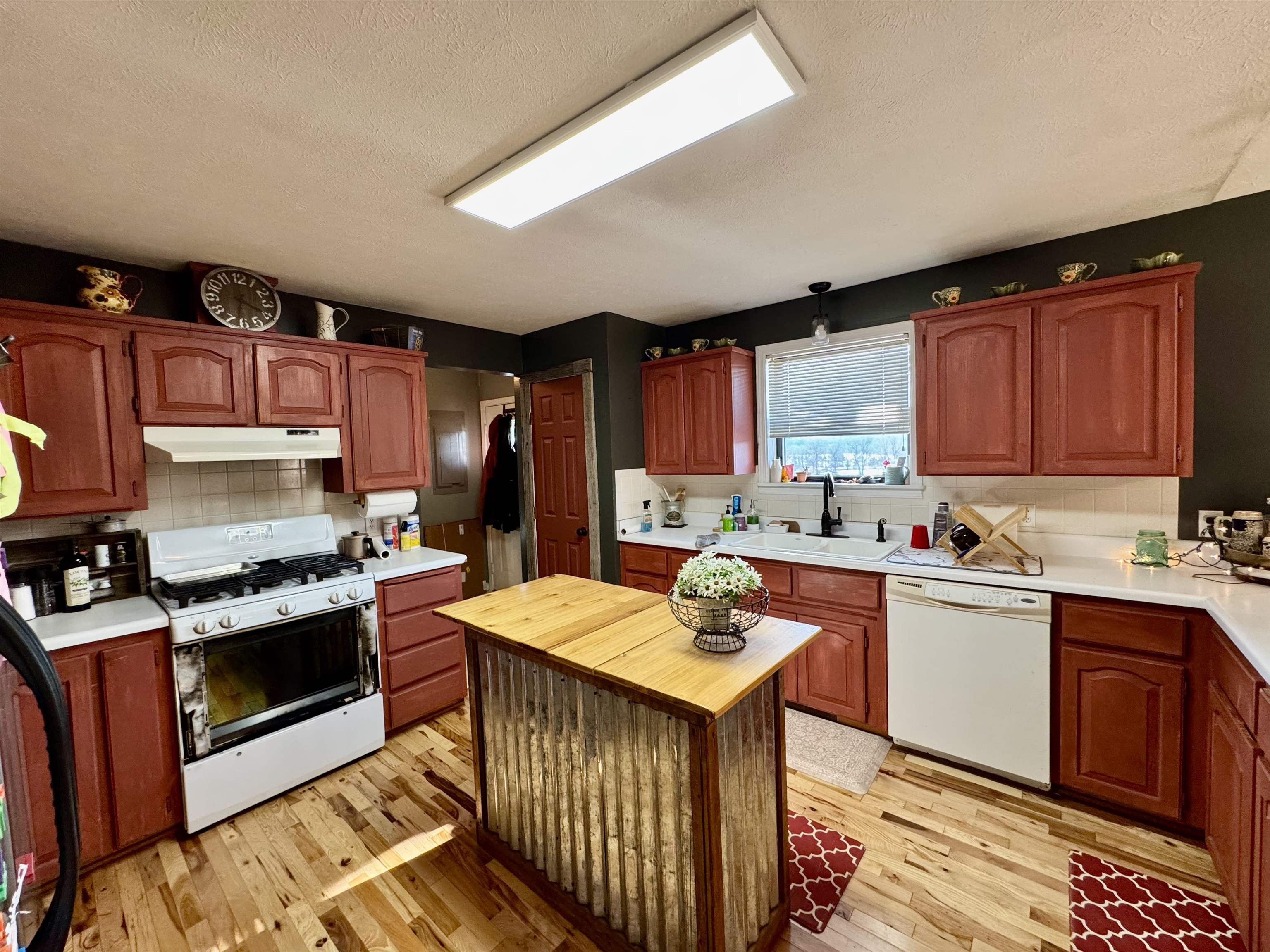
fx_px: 514
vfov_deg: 85.7
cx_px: 635
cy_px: 476
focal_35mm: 14
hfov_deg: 102.1
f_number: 2.2
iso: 250
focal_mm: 2.22
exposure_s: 1/120
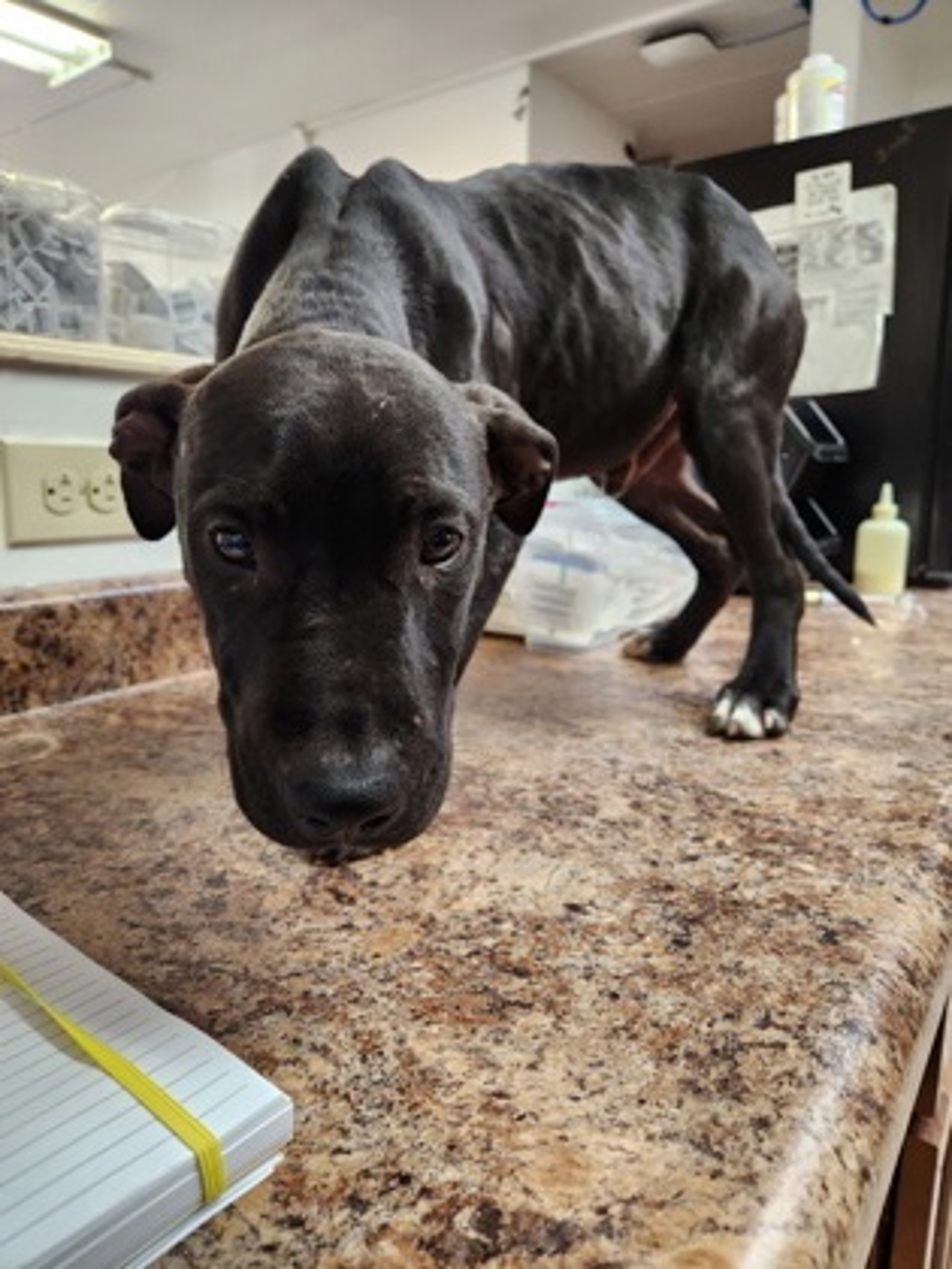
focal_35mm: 23
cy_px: 634
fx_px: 843
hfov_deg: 58.9
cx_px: 476
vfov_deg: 73.9
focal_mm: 5.4
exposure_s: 1/120
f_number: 1.8
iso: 250
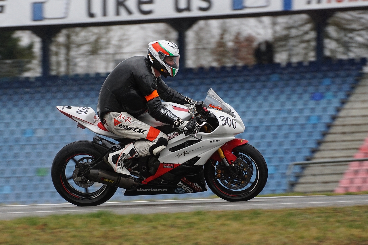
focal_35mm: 315
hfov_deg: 6.5
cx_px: 184
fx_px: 3219
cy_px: 122
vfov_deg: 4.4
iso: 400
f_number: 6.3
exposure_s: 1/640
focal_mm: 210
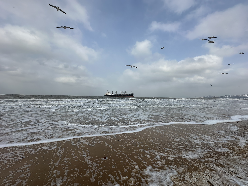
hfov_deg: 102.1
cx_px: 124
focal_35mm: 14
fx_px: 100
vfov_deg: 85.7
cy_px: 93
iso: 50
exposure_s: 1/3610
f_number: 2.2
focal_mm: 2.22
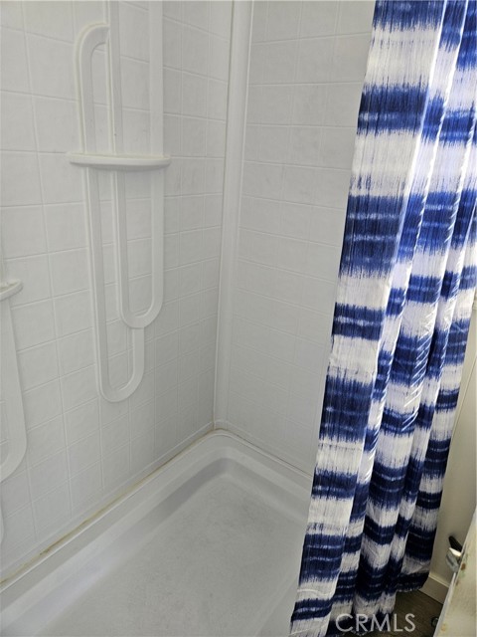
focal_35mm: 23
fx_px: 423
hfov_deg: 58.9
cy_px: 318
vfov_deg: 73.9
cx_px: 238
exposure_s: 1/207
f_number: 1.8
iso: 125
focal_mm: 5.4
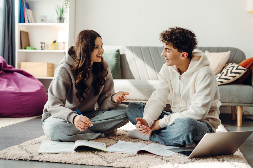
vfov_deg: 27.0
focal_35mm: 50
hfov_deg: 39.6
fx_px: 351
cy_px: 84
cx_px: 126
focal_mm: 50
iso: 400
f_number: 2.8
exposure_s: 1/640
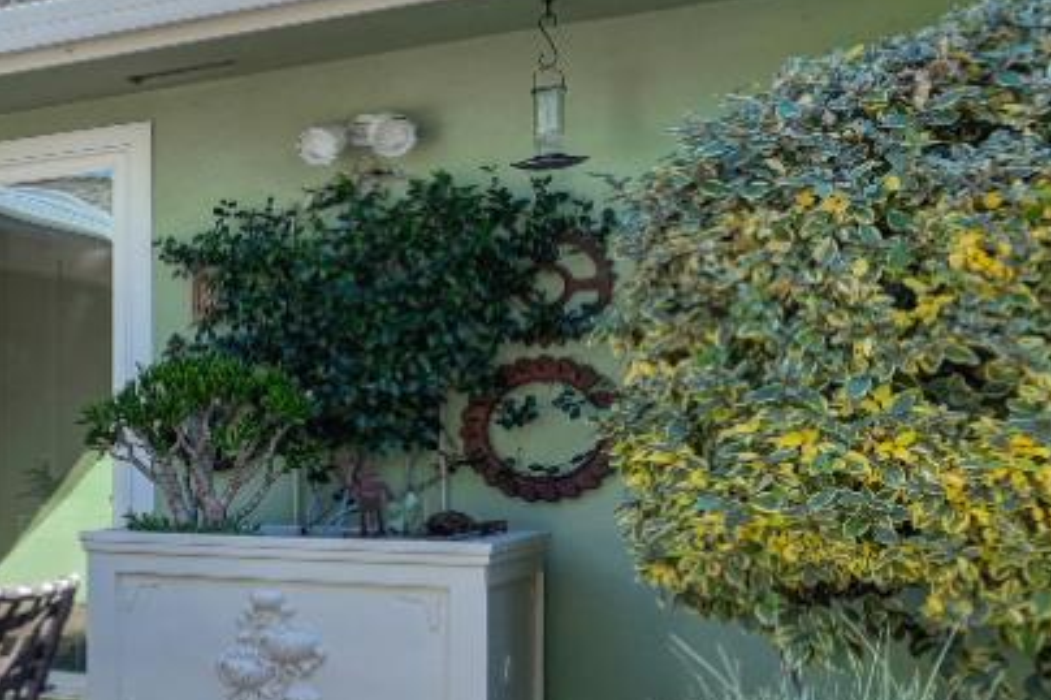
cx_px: -432
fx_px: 1517
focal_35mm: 52
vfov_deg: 25.8
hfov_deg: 28.5
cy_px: 476
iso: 500
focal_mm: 14
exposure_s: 1/320
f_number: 9
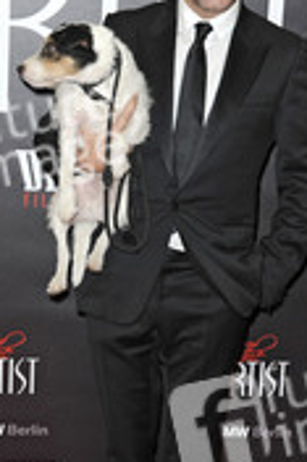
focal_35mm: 109
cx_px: 66
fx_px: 1397
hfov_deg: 12.5
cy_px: 281
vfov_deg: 18.7
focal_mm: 48
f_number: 5.6
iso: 500
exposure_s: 1/160
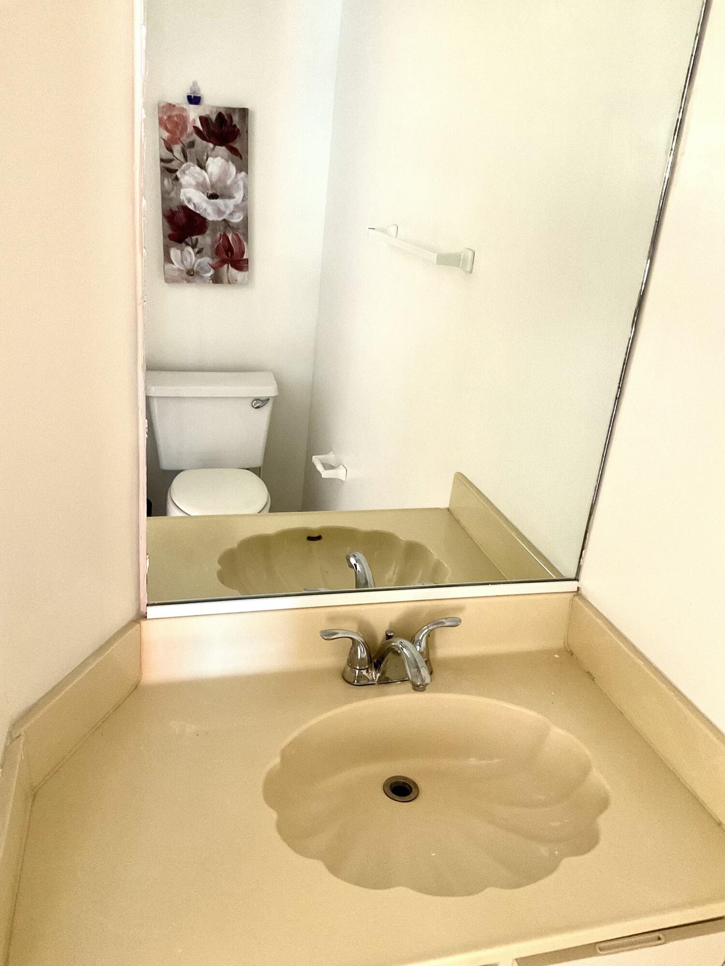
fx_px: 810
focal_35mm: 29
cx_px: 362
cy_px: 483
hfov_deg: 48.2
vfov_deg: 61.7
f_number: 1.8
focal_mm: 3
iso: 125
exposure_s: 1/60
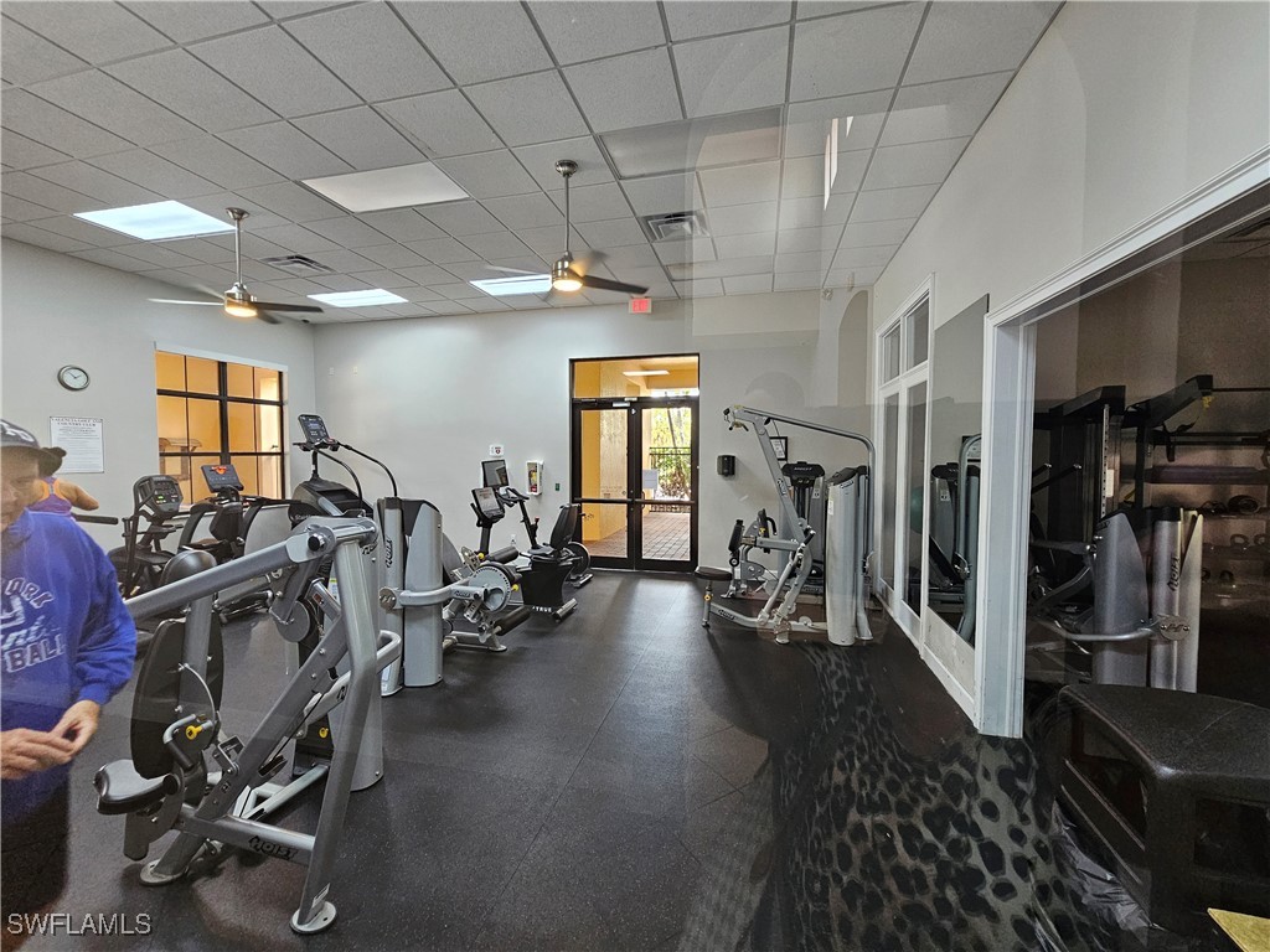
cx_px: 635
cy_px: 476
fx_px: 477
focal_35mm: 13
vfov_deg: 89.9
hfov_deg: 106.2
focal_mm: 2.2
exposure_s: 1/60
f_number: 2.2
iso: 250
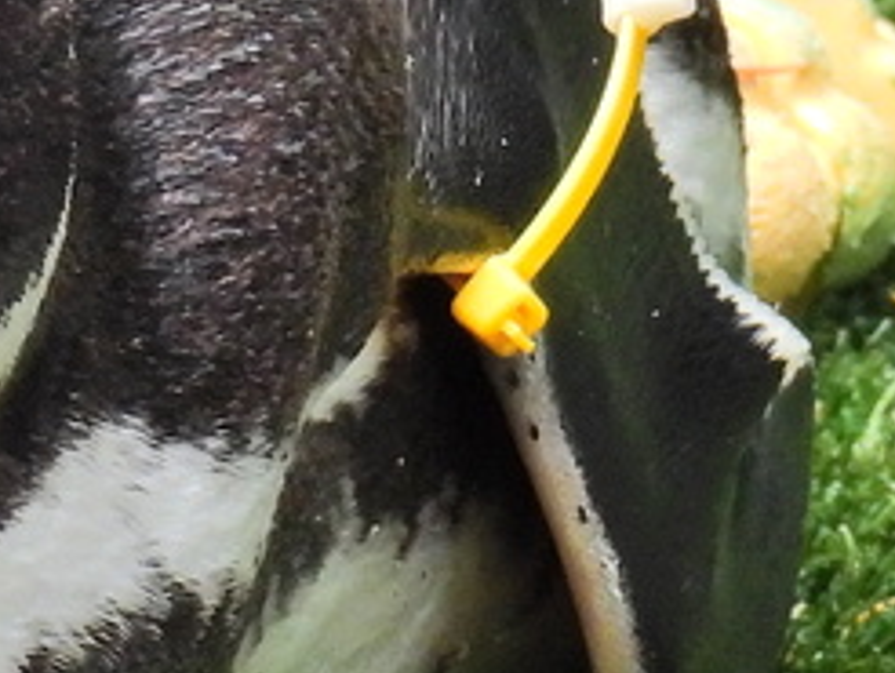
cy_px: 302
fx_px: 73992
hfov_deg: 0.7
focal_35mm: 2859
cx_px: -251
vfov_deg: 0.5
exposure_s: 1/250
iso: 400
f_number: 5
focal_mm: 98.1
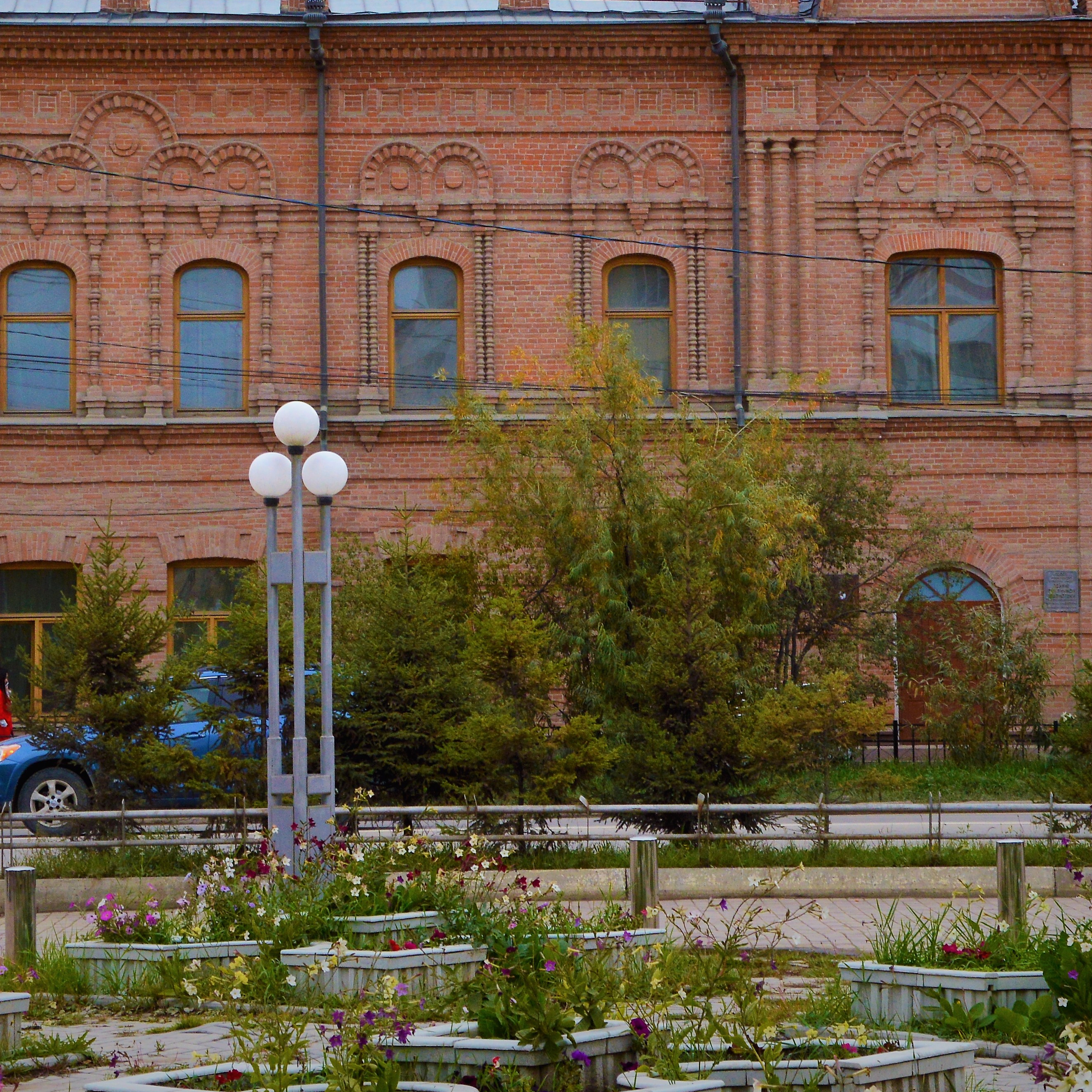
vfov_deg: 15.8
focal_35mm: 110
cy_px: 307
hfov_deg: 15.8
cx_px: 502
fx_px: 3926
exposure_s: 1/160
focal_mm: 38
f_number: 9
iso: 400
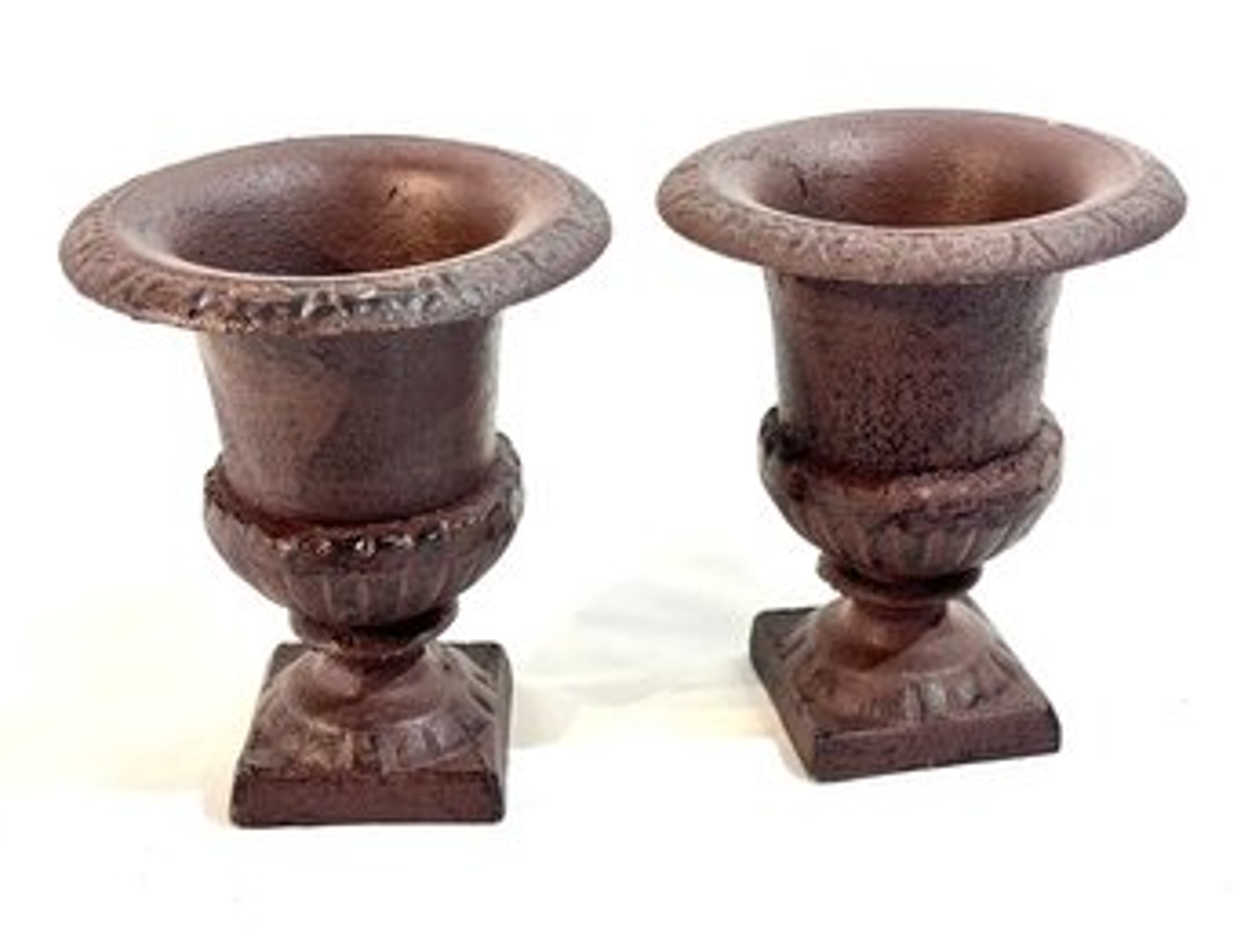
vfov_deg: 28.0
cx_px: 624
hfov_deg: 36.8
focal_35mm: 52
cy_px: 468
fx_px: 1874
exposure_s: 1/60
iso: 32
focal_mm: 5.96
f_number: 1.6
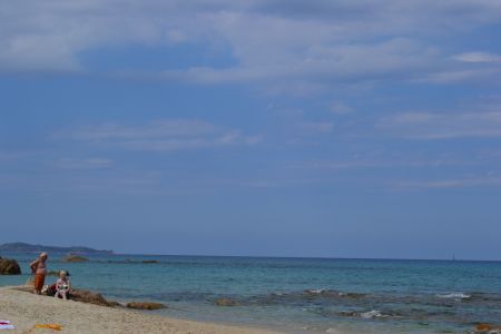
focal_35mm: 82
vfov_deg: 16.6
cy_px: 167
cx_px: 250
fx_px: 1148
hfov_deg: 24.6
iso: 180
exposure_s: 1/500
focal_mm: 55
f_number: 11
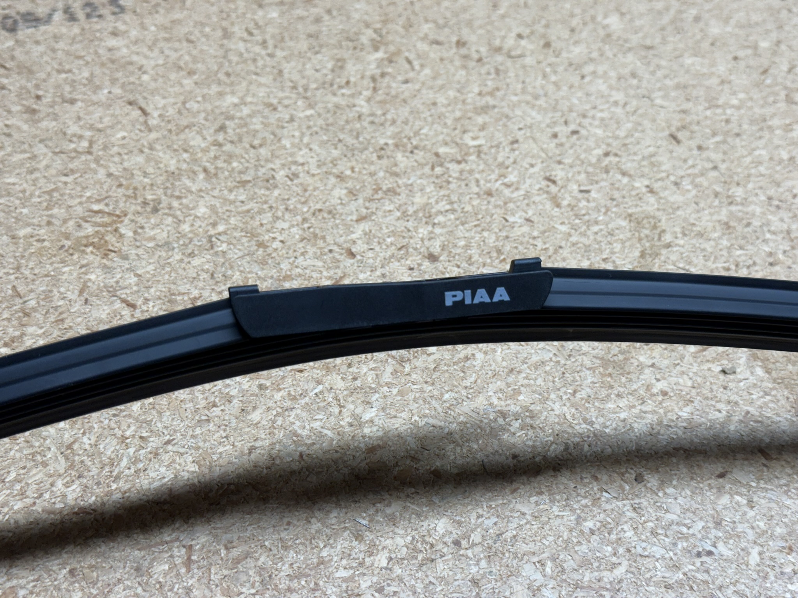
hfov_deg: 39.7
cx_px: 399
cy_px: 299
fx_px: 1107
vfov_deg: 30.3
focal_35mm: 48
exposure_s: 1/120
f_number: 1.78
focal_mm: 6.76
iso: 64
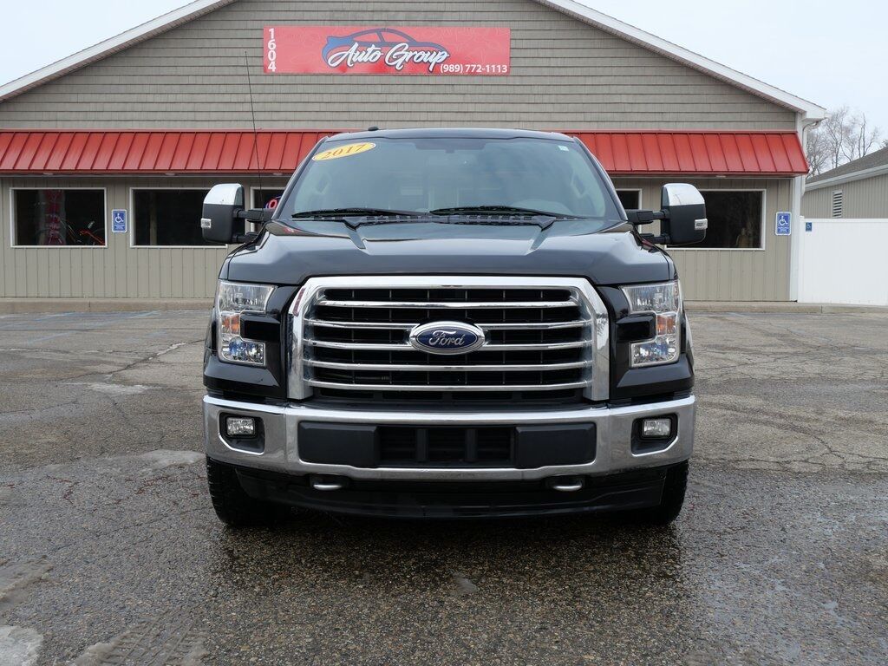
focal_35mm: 36
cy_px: 333
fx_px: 924
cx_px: 444
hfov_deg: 51.4
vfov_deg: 39.7
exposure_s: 1/320
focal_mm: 18
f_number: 7.1
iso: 200
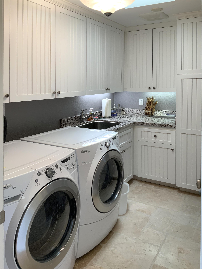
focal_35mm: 29
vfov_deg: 61.7
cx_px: 101
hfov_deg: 48.2
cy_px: 134
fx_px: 226
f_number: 1.8
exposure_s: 1/60
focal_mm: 3
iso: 50
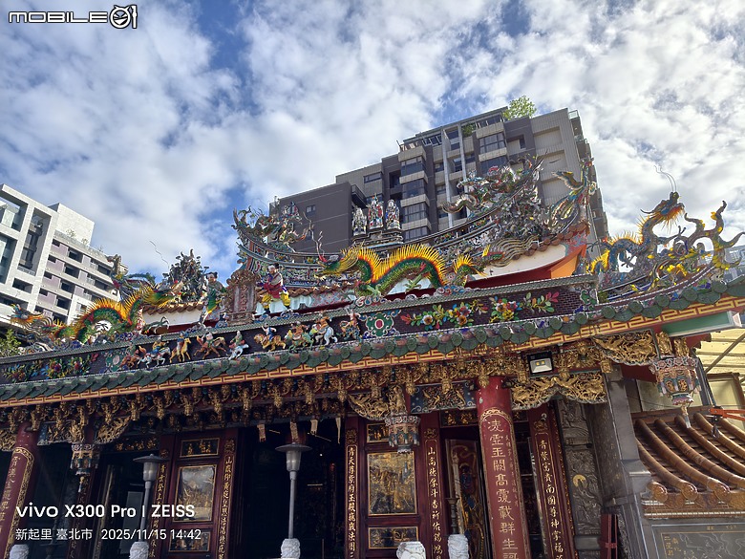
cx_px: 372
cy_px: 280
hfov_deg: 71.6
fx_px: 517
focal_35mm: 24
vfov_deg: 56.8
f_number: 1.57
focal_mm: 7
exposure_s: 1/1603
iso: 71
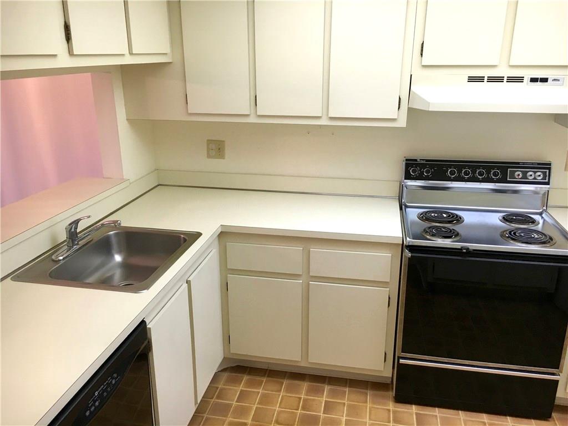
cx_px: 284
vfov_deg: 48.2
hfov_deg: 61.7
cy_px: 213
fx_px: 476
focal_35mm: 29
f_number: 2.2
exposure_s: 1/30
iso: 80
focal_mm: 4.15
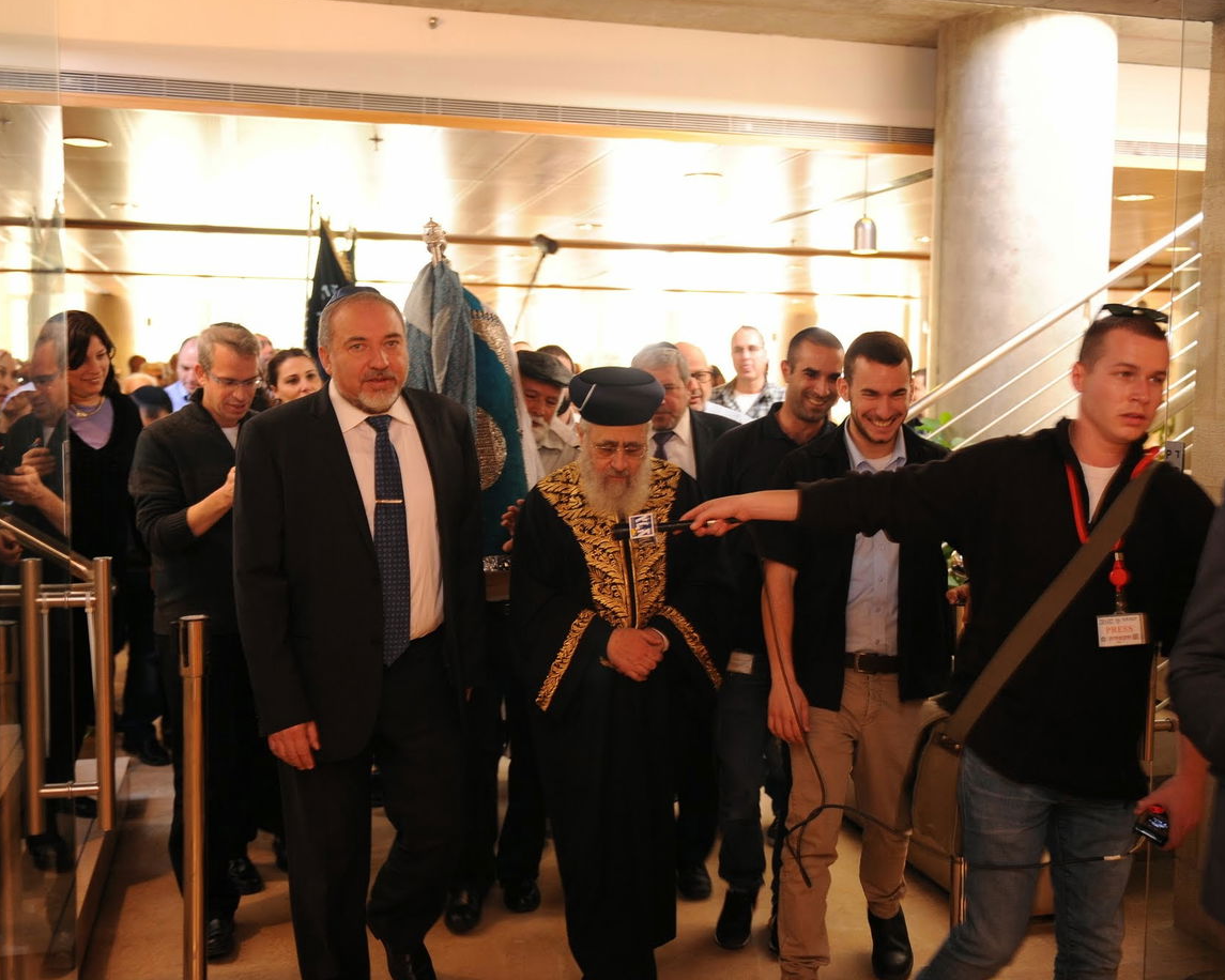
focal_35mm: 39
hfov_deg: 46.8
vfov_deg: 38.2
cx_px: 627
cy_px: 494
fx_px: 1414
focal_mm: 34
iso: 1000
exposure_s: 1/60
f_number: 2.8
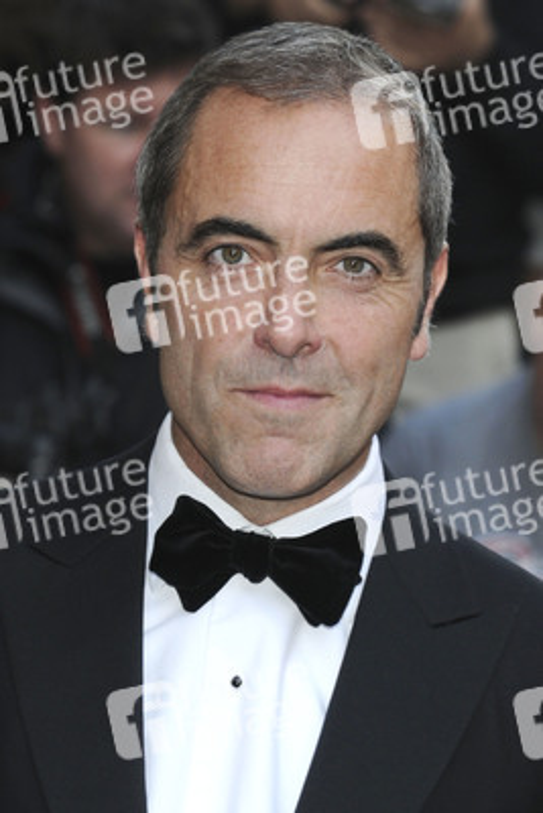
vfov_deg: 13.7
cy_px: 406
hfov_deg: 9.2
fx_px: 3391
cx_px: 272
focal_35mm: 150
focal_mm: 100
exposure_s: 1/160
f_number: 5
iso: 400
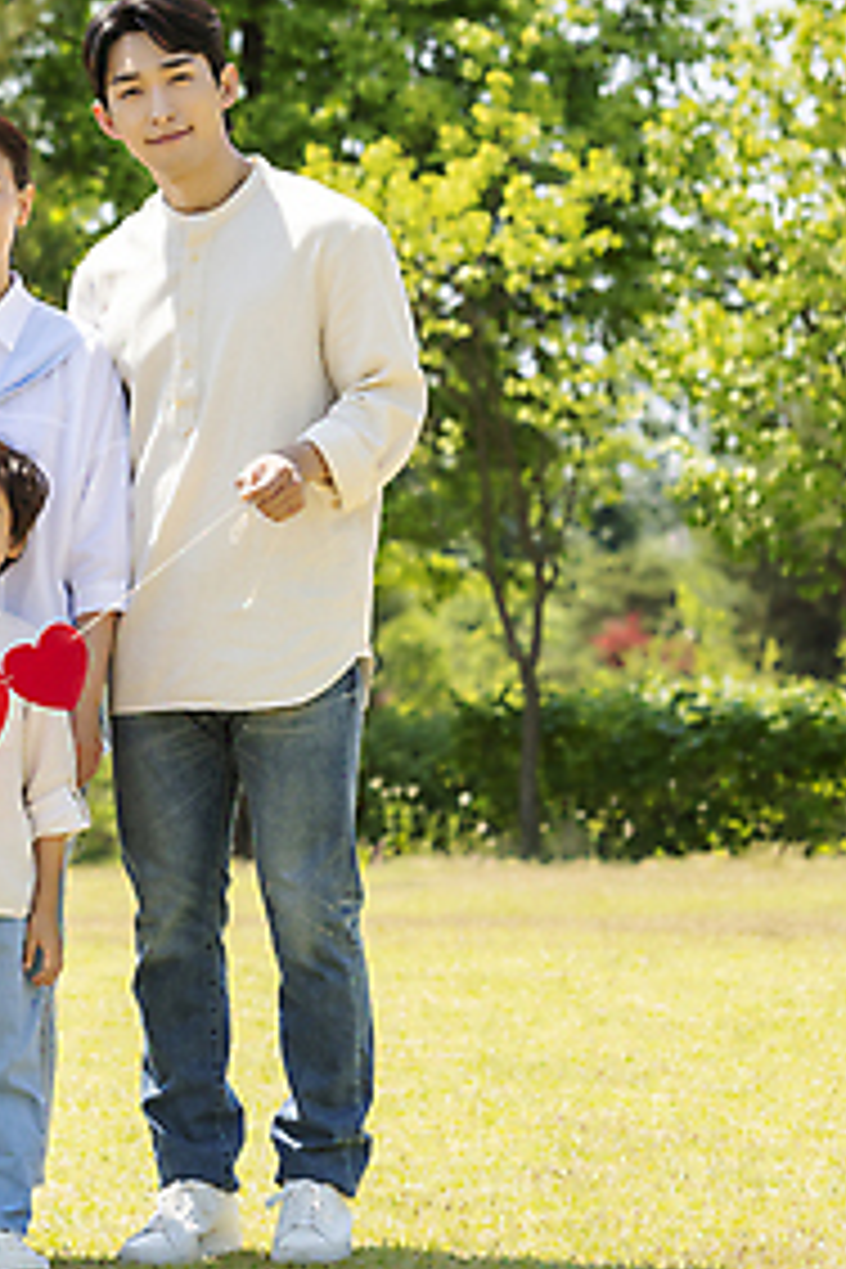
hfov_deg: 6.3
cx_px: -176
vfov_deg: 9.5
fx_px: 7649
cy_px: 536
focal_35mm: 217
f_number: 5.6
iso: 160
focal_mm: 102
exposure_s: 1/400
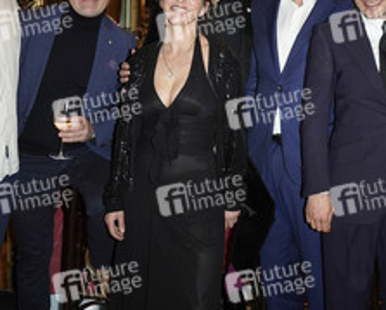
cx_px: 224
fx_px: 606
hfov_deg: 35.2
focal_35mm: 53
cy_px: 66
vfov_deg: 28.1
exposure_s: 1/100
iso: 1600
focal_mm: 28
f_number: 5
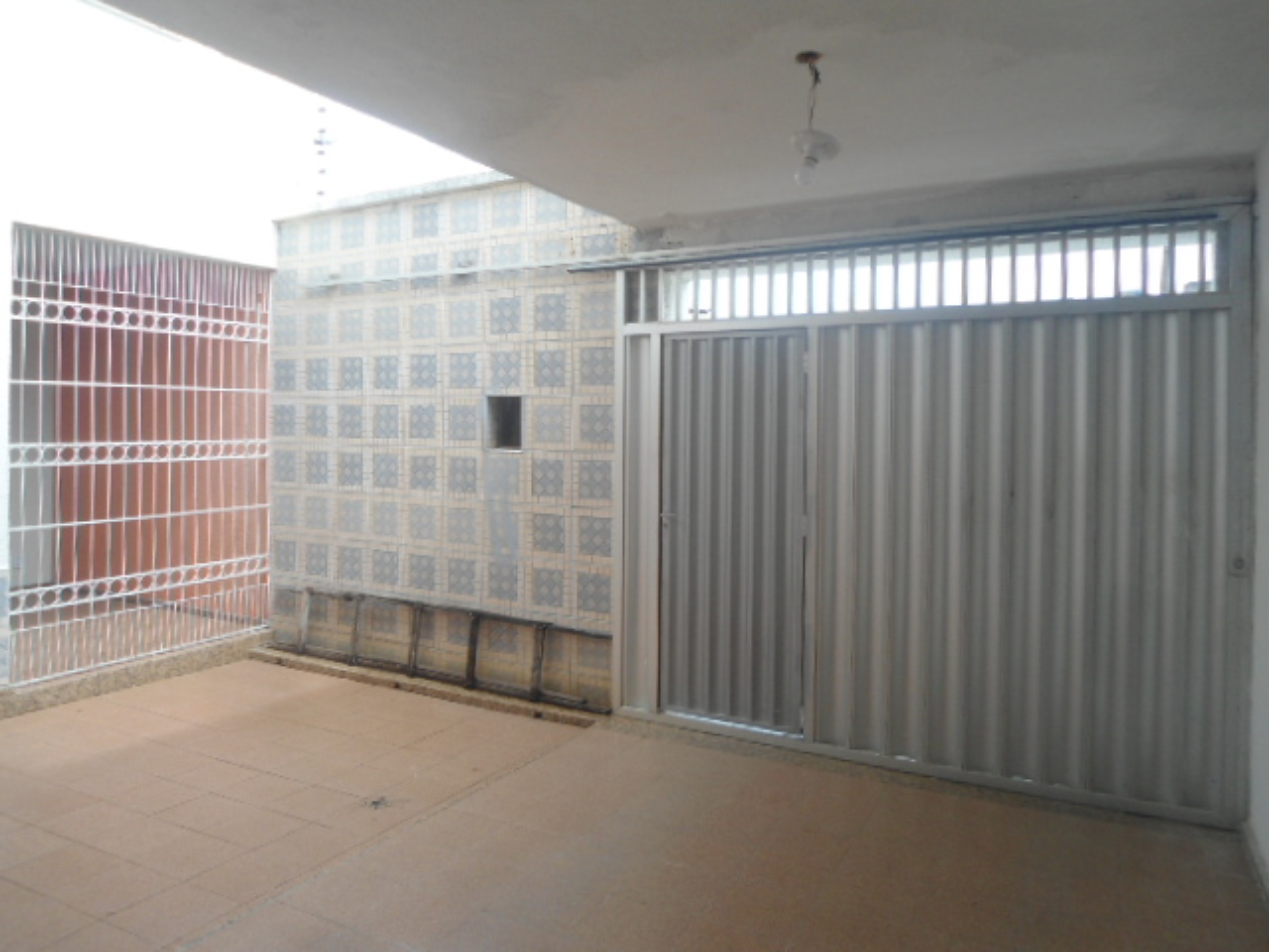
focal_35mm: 26
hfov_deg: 67.3
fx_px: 953
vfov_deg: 53.1
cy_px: 476
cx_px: 634
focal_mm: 4.7
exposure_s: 1/250
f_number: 2.8
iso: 80
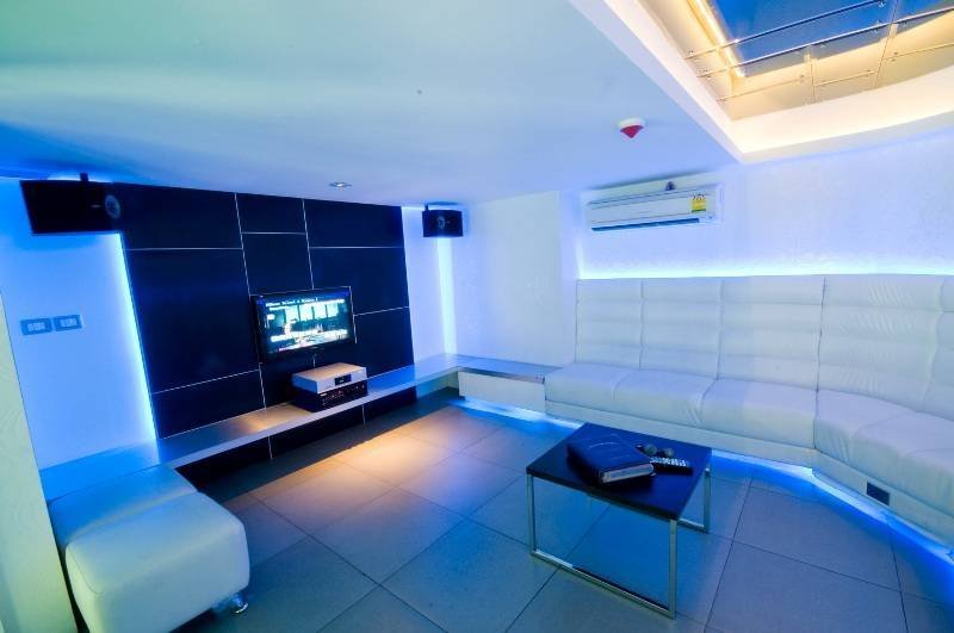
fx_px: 397
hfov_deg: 100.5
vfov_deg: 77.2
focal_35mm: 15
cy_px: 316
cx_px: 477
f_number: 18
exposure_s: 10
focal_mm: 10
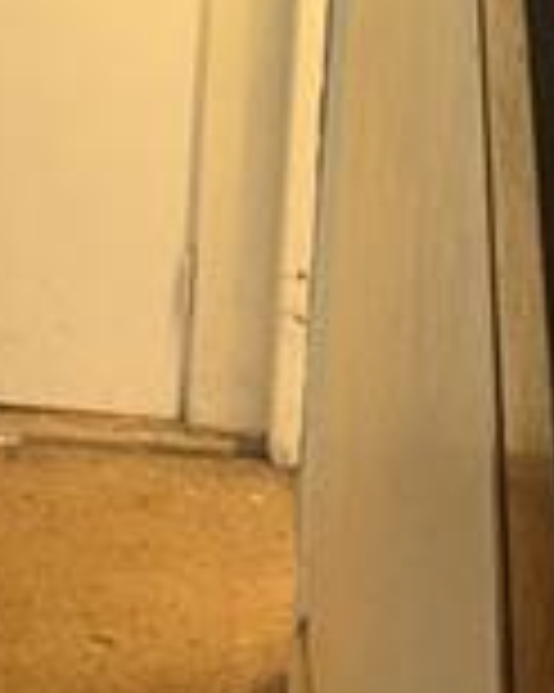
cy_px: -189
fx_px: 2400
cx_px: -140
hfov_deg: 12.8
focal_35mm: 117
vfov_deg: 15.7
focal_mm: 6.76
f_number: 1.78
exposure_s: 1/15
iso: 80
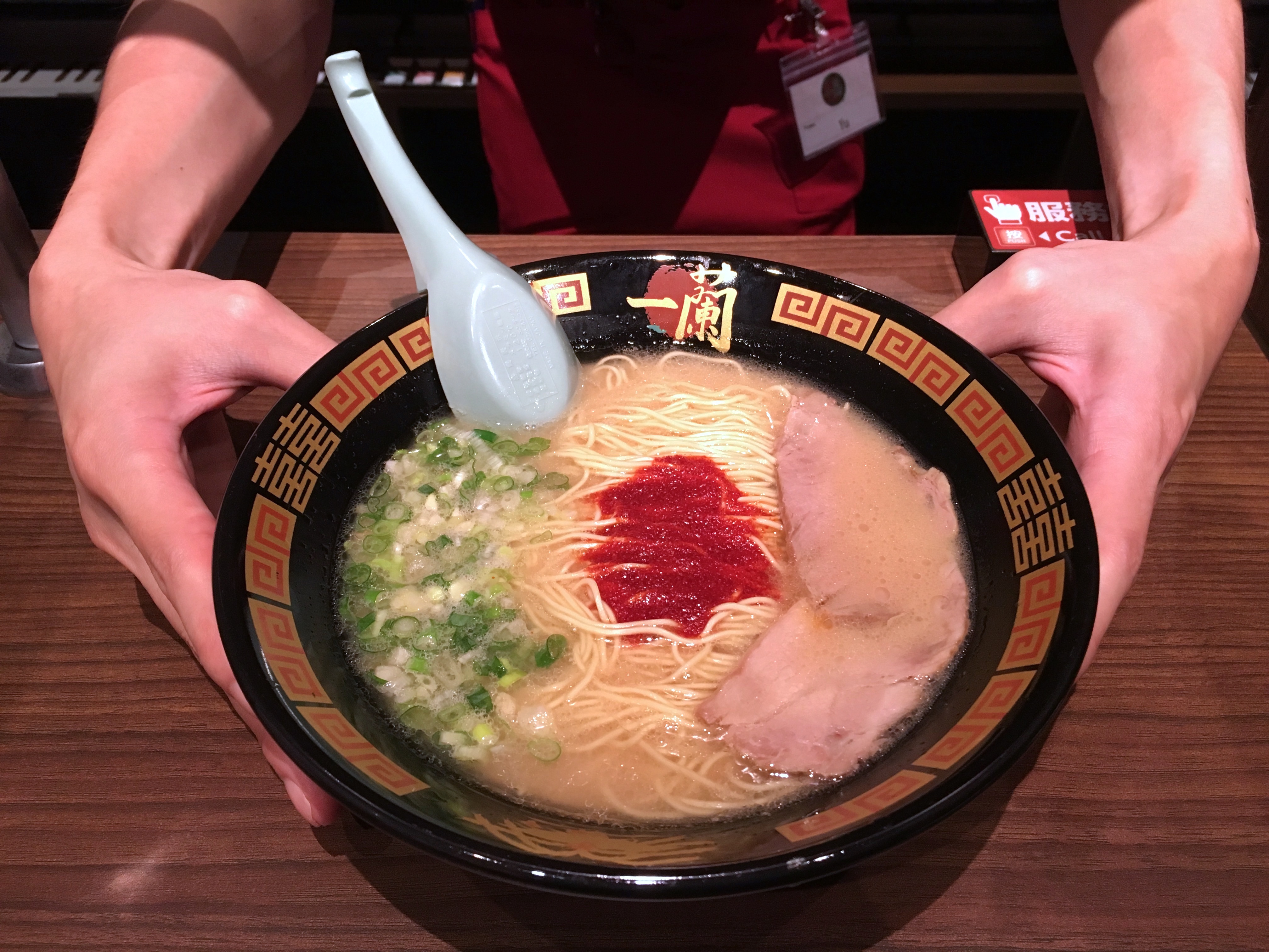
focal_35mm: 29
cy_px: 476
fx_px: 1063
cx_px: 634
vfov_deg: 48.2
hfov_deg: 61.7
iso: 125
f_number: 2.2
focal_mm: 4.15
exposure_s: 1/30
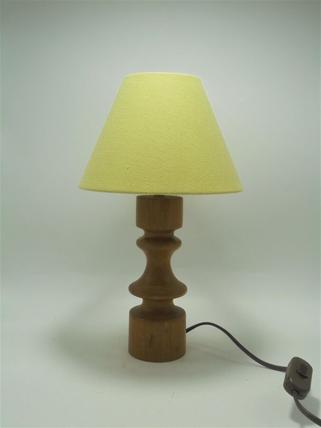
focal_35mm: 38
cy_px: 214
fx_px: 470
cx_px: 160
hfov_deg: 37.7
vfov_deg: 49.0
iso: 100
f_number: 4.2
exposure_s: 1/80
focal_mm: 6.9
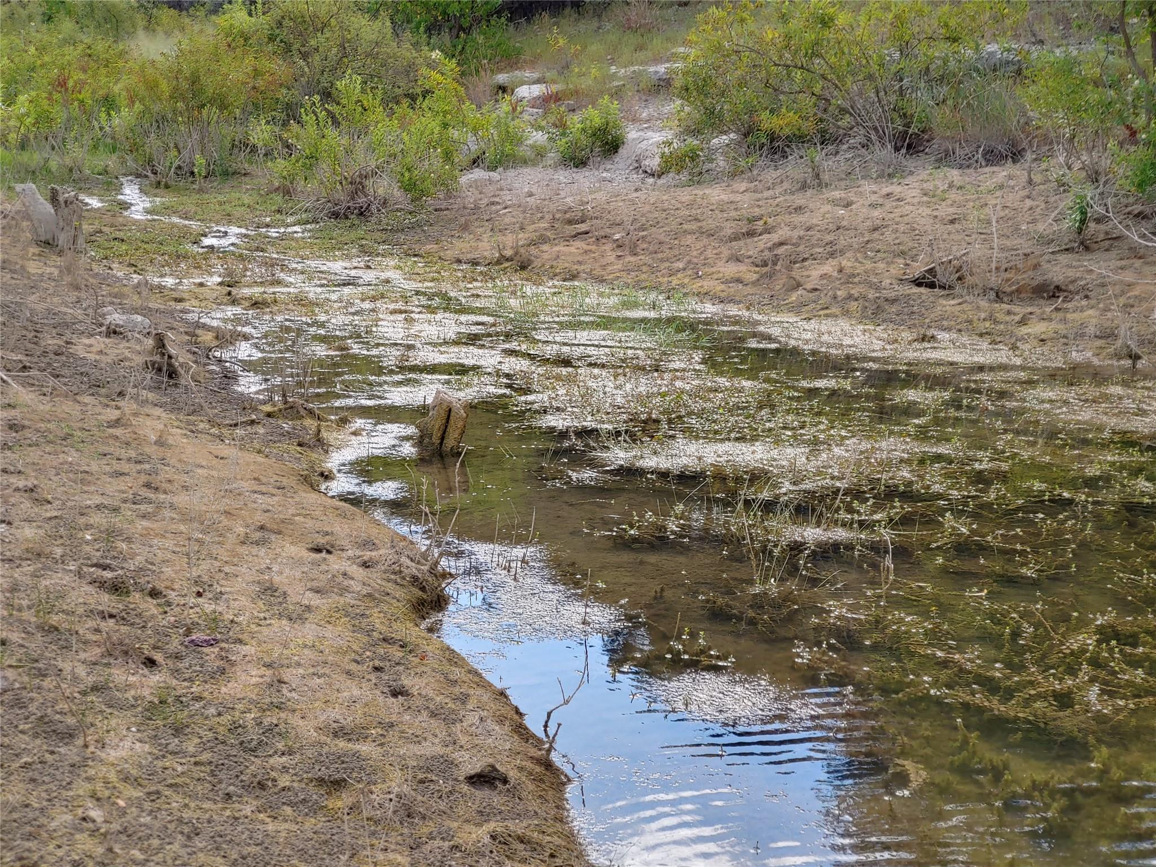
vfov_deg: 29.1
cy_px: 434
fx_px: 1670
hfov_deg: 38.2
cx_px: 578
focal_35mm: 50
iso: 50
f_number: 2.4
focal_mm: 5.88
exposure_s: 1/134
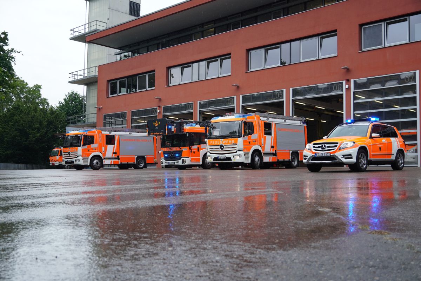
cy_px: 140
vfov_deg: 30.8
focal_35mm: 44
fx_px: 509
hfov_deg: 45.0
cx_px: 210
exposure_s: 1/500
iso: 320
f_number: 4.5
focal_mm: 29
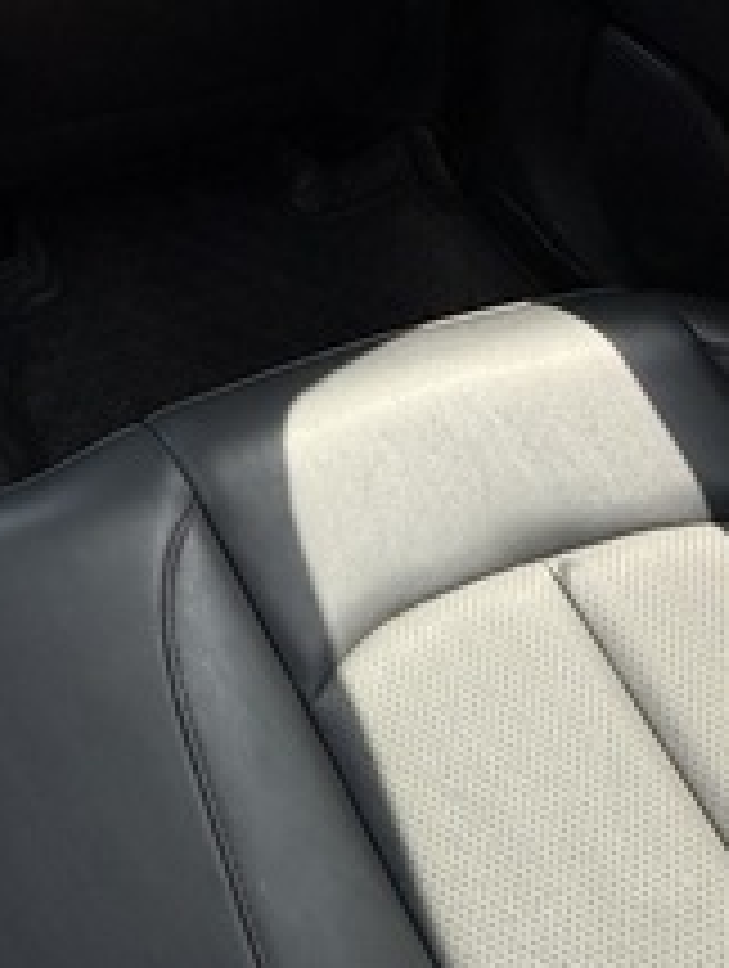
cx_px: -252
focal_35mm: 39
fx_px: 1092
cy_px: -342
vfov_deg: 32.8
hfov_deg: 28.9
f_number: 2.2
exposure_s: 1/160
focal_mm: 2.22
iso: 50
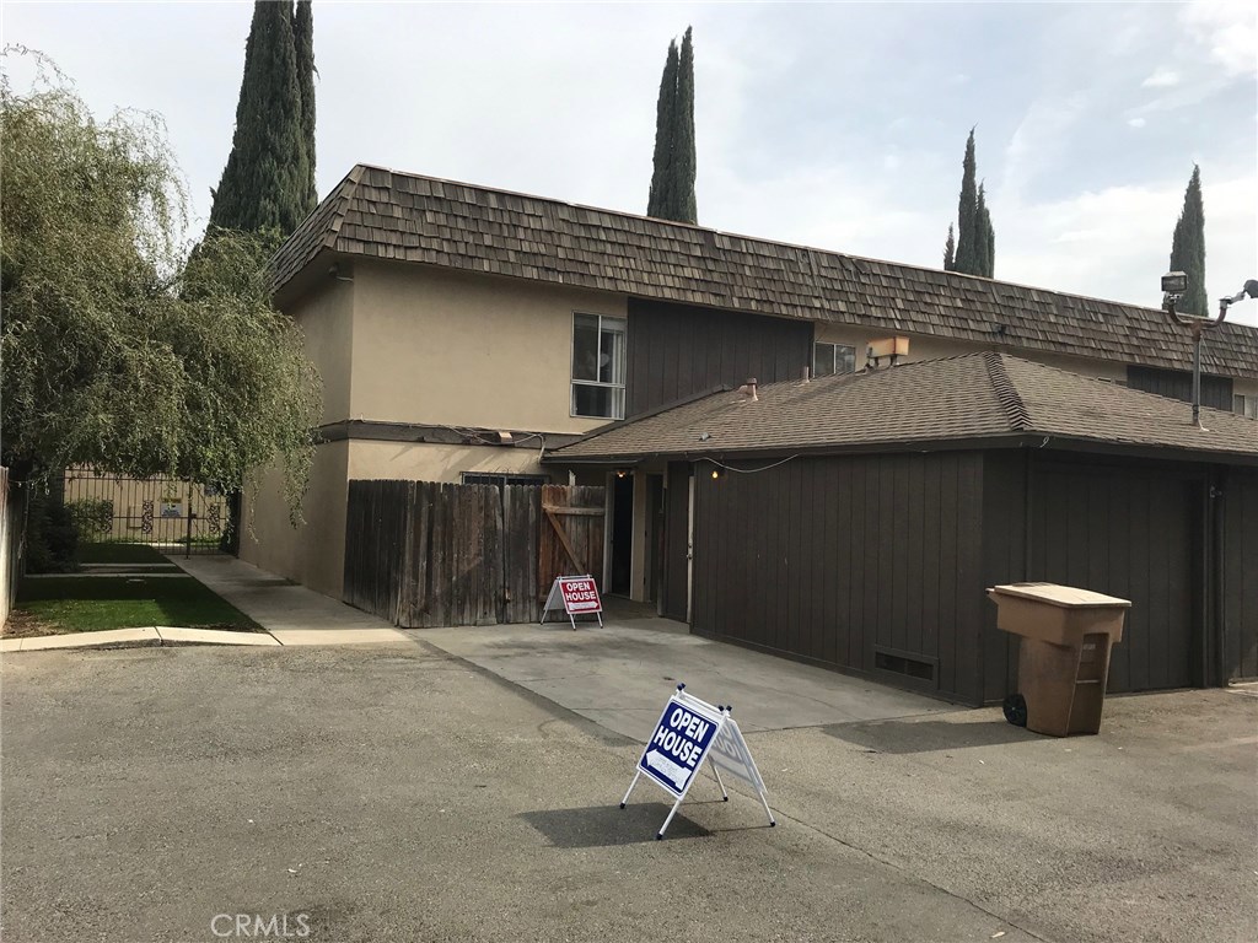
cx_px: 629
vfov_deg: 49.7
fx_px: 1018
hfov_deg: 63.4
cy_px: 472
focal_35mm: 28
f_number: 1.8
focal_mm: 3.99
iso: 20
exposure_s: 1/2907
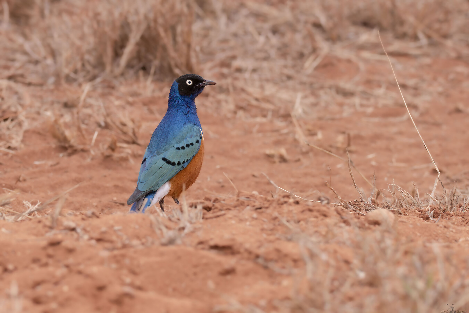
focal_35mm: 210
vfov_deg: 6.5
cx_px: 234
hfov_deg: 9.8
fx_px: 2737
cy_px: 156
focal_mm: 210
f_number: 7.1
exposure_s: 1/640
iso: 720
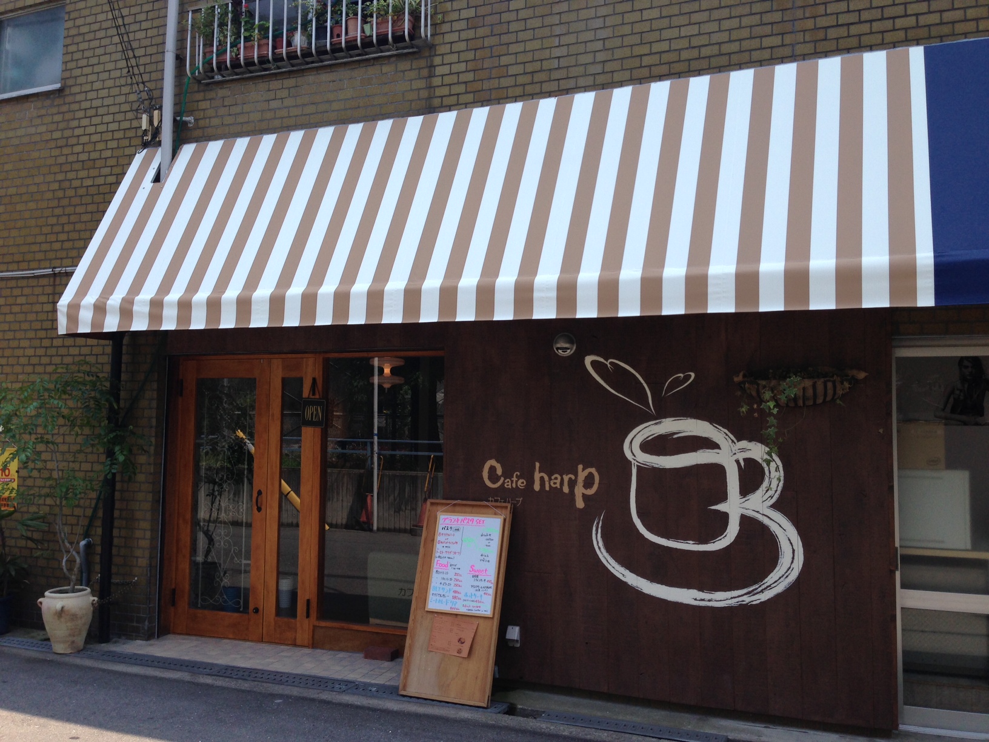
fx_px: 943
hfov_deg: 55.4
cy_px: 371
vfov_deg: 42.9
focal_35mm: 33
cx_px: 494
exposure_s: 1/695
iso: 50
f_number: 2.4
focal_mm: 4.13
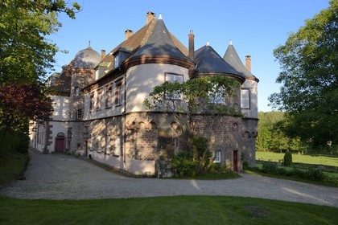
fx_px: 225
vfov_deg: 53.1
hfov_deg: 73.7
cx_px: 169
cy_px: 112
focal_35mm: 24
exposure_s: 1/320
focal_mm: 24
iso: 200
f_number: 5.6
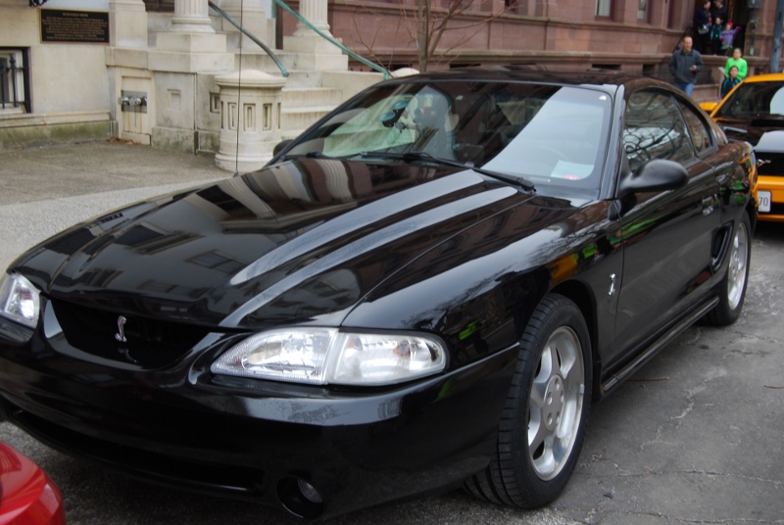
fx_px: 916
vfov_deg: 32.0
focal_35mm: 42
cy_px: 262
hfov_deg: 46.3
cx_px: 392
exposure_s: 1/200
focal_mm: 28
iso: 200
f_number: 7.1
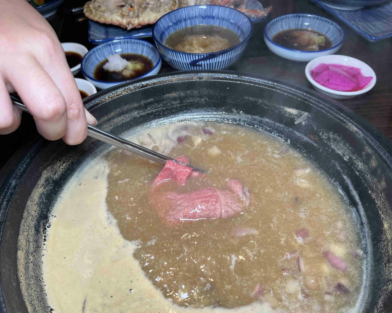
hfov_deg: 62.1
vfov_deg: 51.5
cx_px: 180
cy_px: 161
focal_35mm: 28
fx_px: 325
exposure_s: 1/120
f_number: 1.5
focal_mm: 5.7
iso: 40
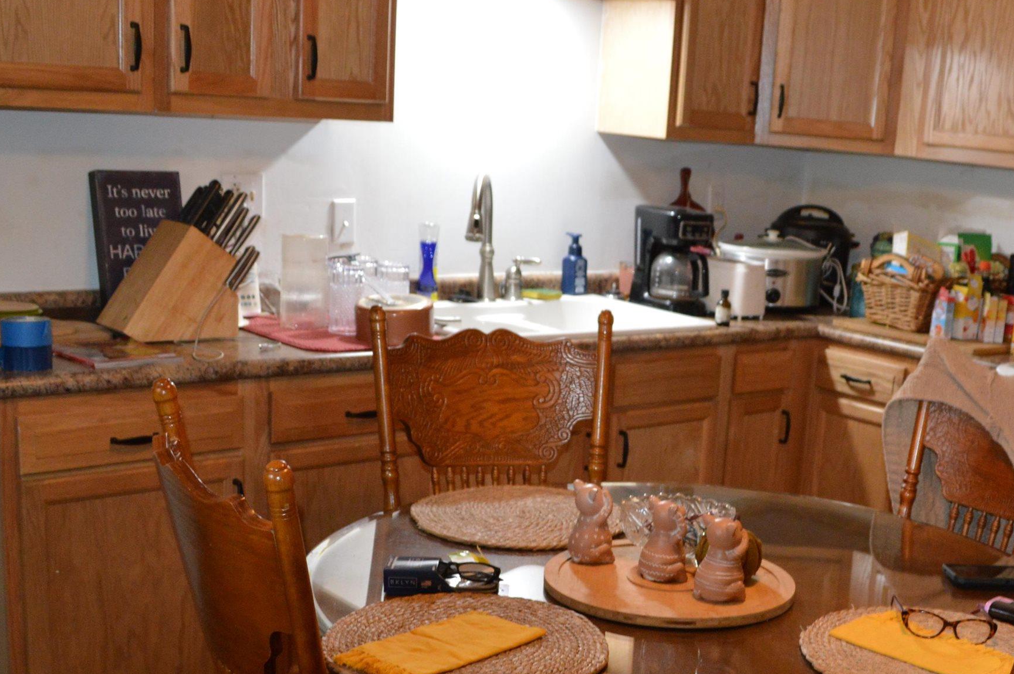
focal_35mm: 48
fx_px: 1351
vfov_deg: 27.7
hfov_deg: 40.5
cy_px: 480
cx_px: 699
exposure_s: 1/60
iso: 1000
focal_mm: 18
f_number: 3.5
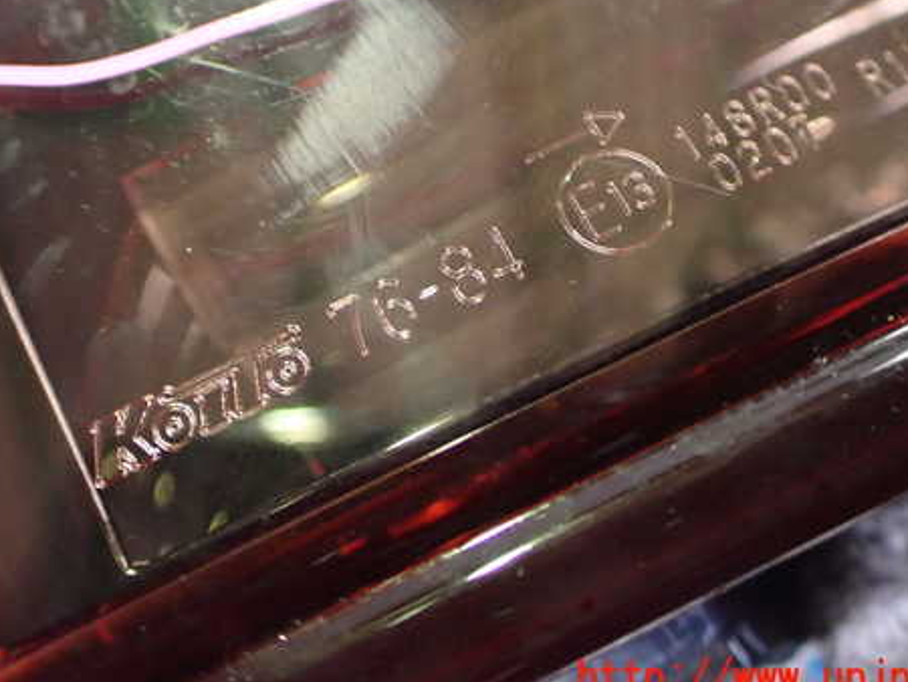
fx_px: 1050
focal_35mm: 40
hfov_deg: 46.8
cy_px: 250
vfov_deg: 35.8
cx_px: 428
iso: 1000
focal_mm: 5.4
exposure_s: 1/30
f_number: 2.3
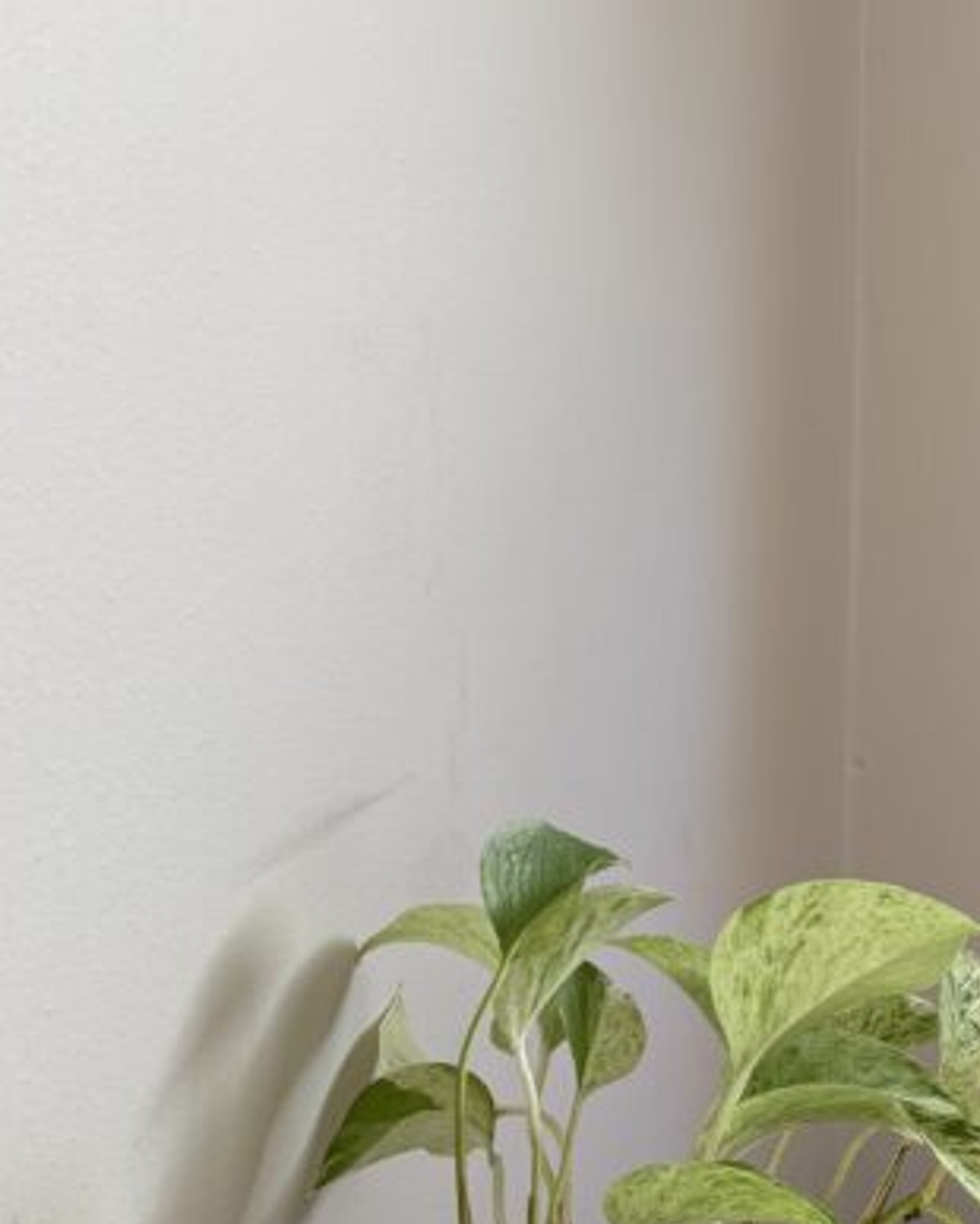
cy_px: 528
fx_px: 2246
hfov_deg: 23.9
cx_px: 885
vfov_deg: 30.4
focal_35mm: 62
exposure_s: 1/121
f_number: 1.78
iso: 160
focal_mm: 6.76
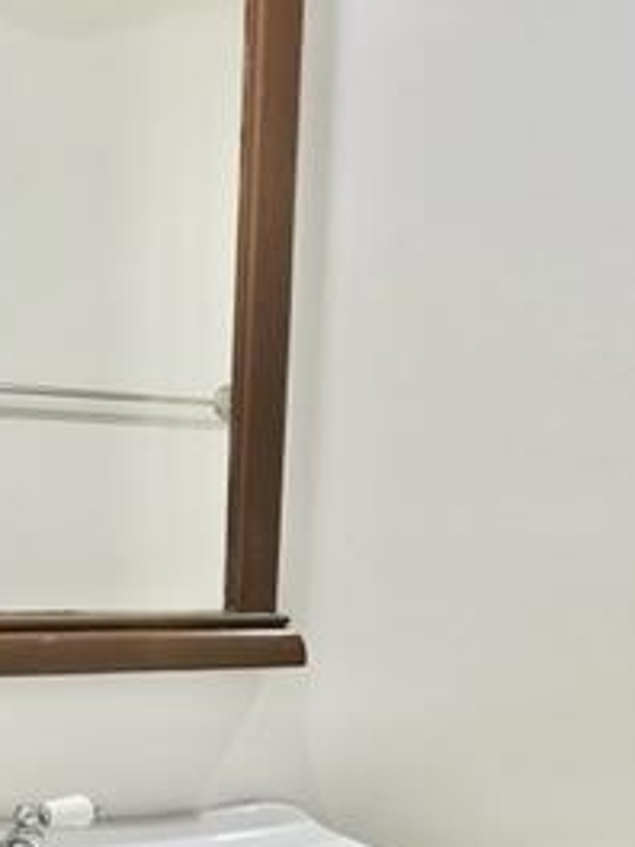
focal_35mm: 63
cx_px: 372
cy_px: 866
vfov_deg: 28.6
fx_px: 1541
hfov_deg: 23.3
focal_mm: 5.1
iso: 80
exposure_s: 1/60
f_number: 1.6
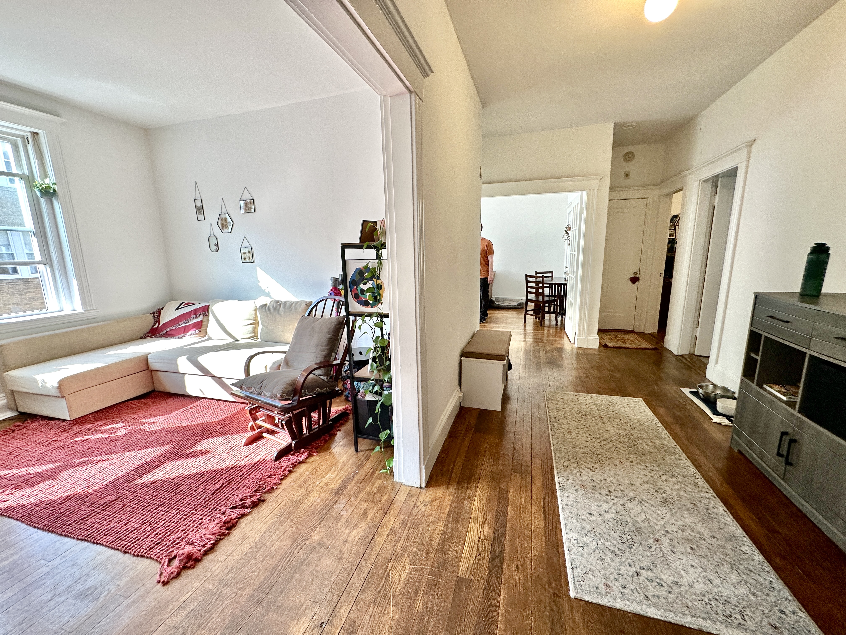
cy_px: 318
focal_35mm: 14
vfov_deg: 85.7
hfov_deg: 102.1
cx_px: 423
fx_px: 342
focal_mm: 2.22
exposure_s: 1/120
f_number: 2.2
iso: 100
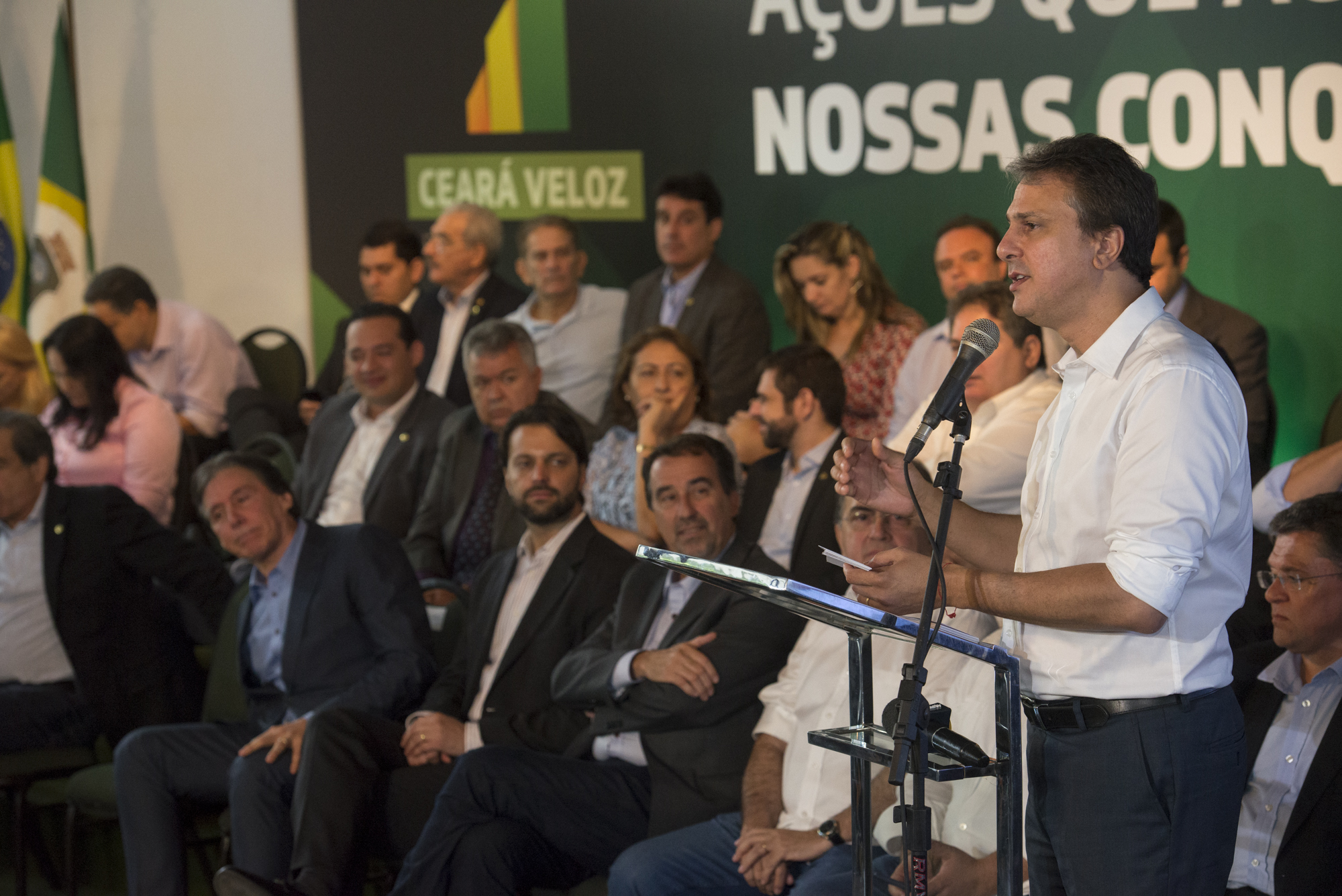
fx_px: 3915
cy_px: 448
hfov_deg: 19.4
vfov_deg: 13.1
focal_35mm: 105
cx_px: 671
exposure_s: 1/320
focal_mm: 105
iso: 3200
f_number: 4.5
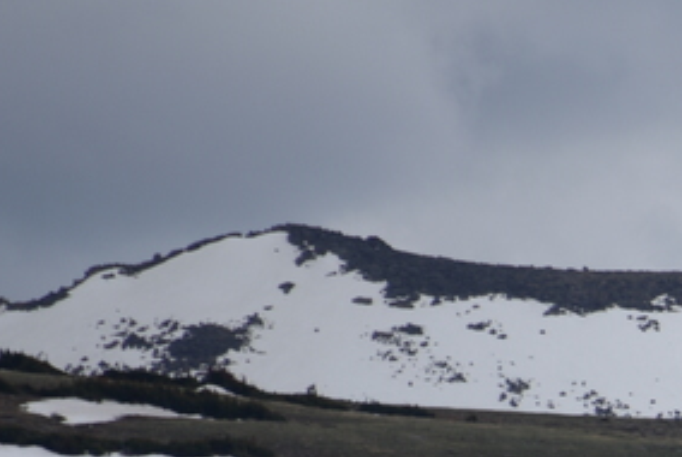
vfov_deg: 1.0
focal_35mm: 1350
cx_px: 1213
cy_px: 633
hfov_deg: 1.5
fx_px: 25601
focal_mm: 300
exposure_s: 1/640
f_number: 5.6
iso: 100
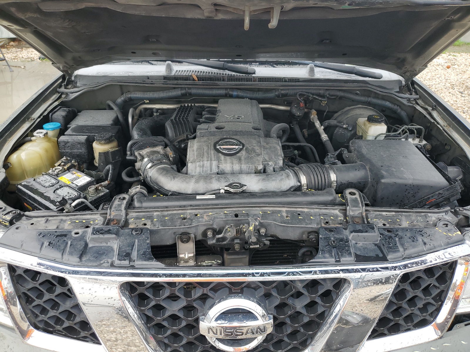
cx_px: 235
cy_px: 176
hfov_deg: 67.3
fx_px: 353
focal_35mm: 26
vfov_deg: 53.1
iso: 50
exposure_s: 1/286
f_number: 1.5
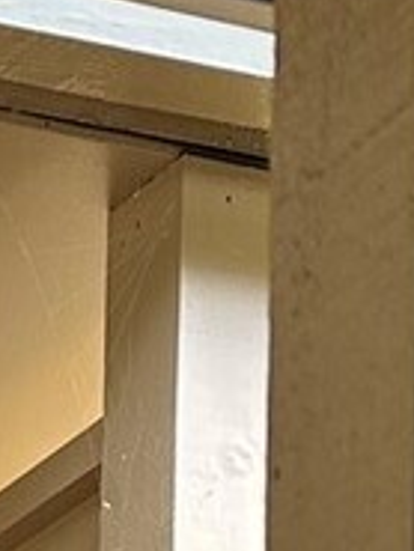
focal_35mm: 187
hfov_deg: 6.8
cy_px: 2052
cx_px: -1048
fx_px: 2979
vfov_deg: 7.8
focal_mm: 6.86
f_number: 1.78
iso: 64
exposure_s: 1/228
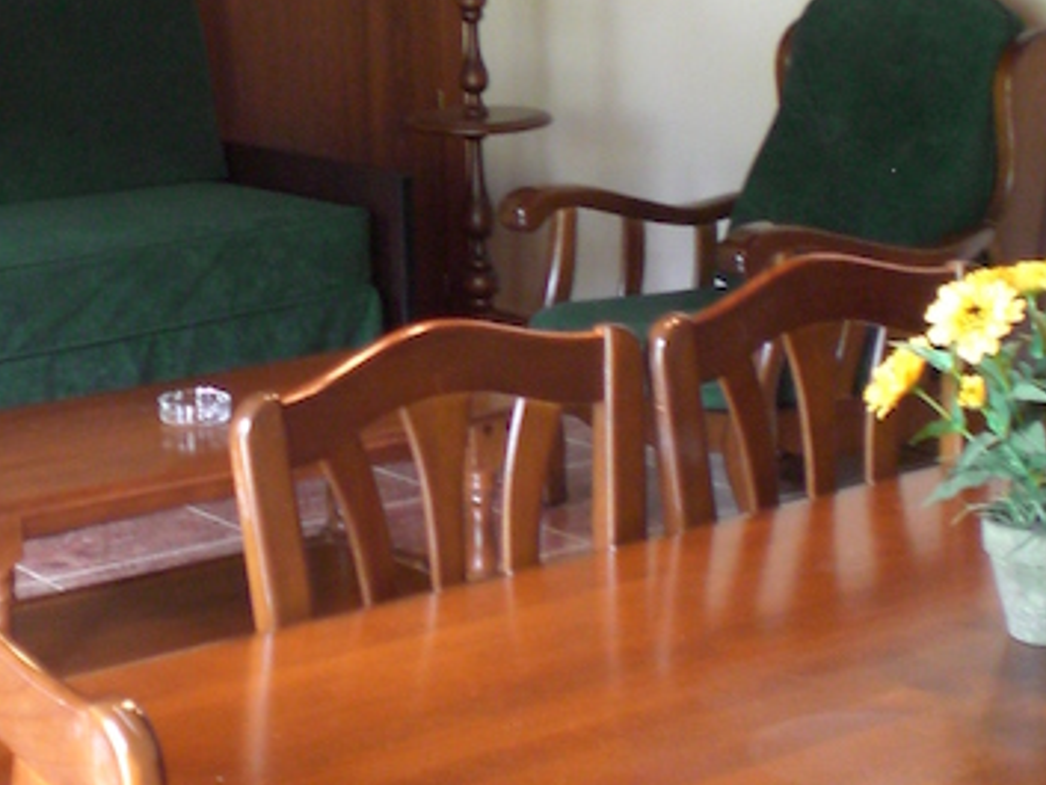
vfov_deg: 17.0
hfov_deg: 22.6
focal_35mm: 86
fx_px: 2600
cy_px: 130
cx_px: 282
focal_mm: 6.3
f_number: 3.1
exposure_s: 1/13
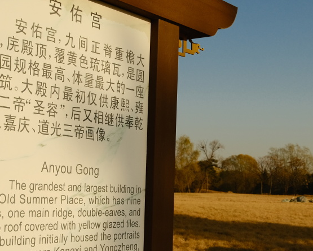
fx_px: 658
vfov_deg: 21.4
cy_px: 175
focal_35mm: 71
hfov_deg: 26.8
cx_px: 171
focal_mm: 23.5
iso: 320
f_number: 5.6
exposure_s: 1/1600
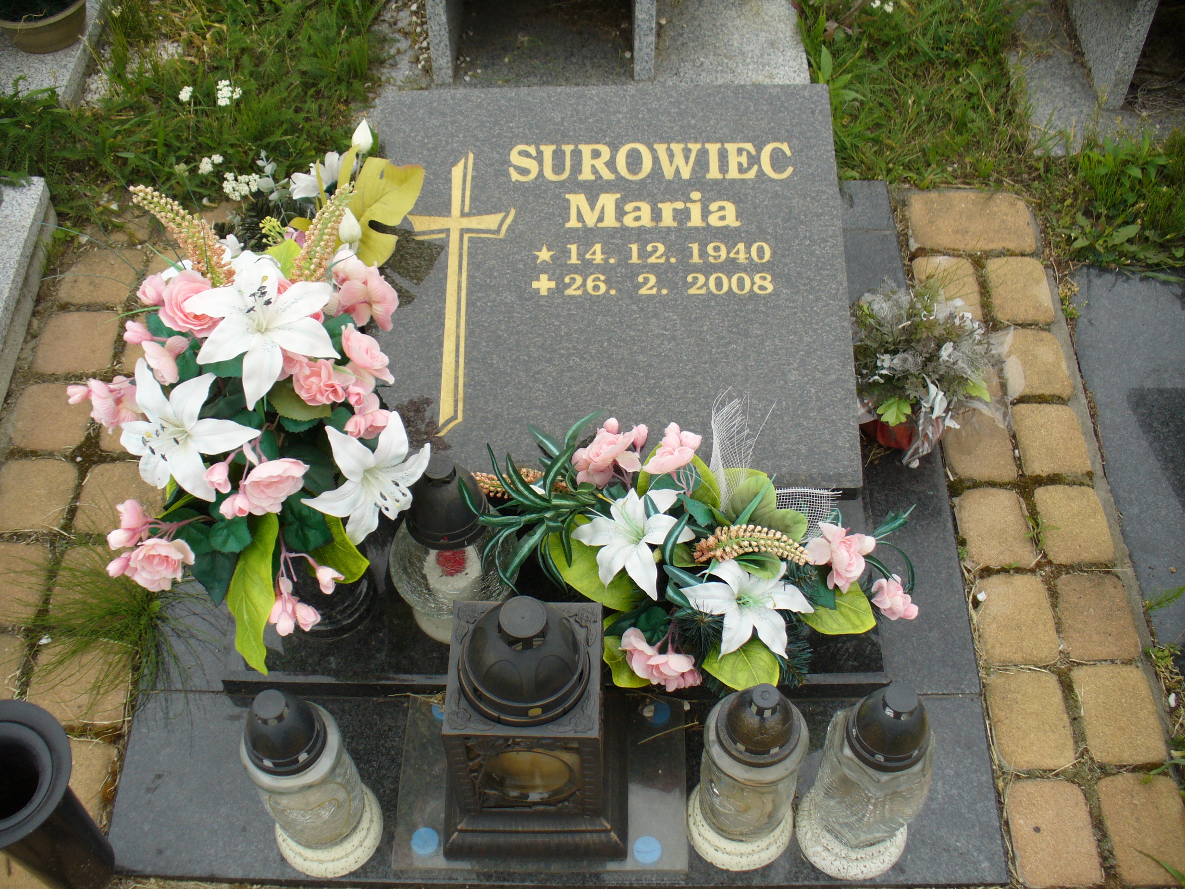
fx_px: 1267
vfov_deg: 38.7
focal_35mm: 37
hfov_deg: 50.1
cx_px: 592
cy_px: 444
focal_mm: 6.1
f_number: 2.8
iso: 80
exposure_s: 1/250
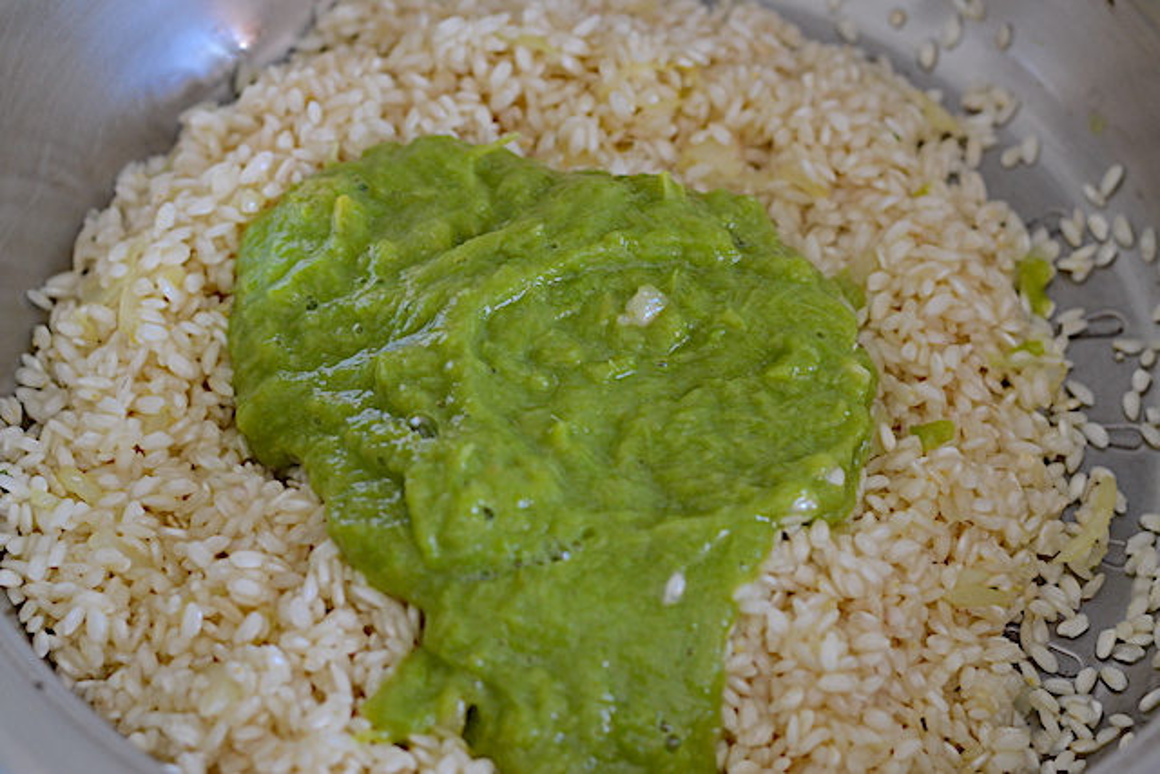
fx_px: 2417
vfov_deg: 18.2
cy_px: 387
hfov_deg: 27.0
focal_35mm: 75
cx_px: 580
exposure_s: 1/60
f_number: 3.5
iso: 400
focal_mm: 50
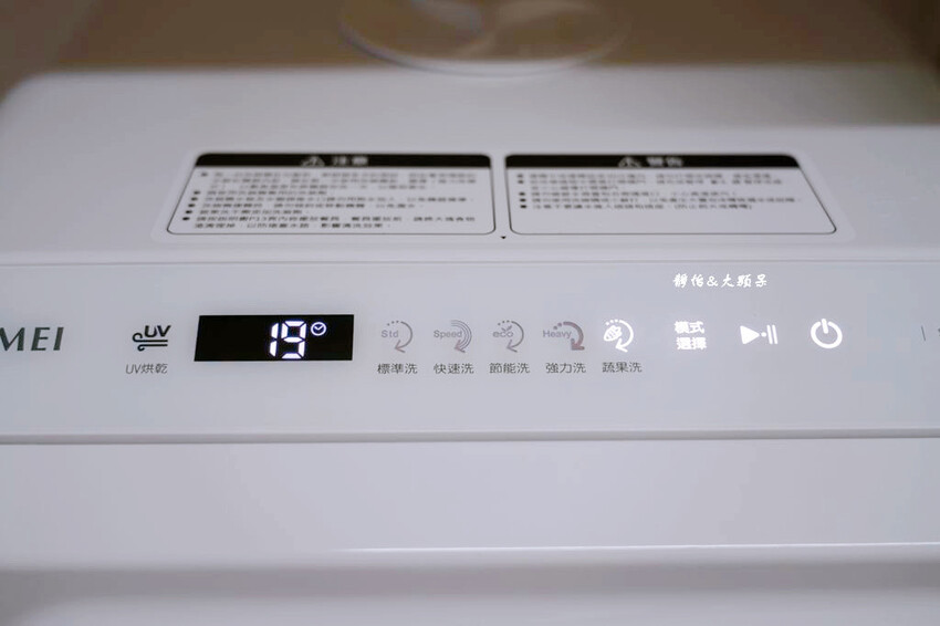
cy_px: 313
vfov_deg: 31.9
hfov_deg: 46.4
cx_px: 470
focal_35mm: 42
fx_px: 1096
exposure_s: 1/50
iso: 250
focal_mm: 42
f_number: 4
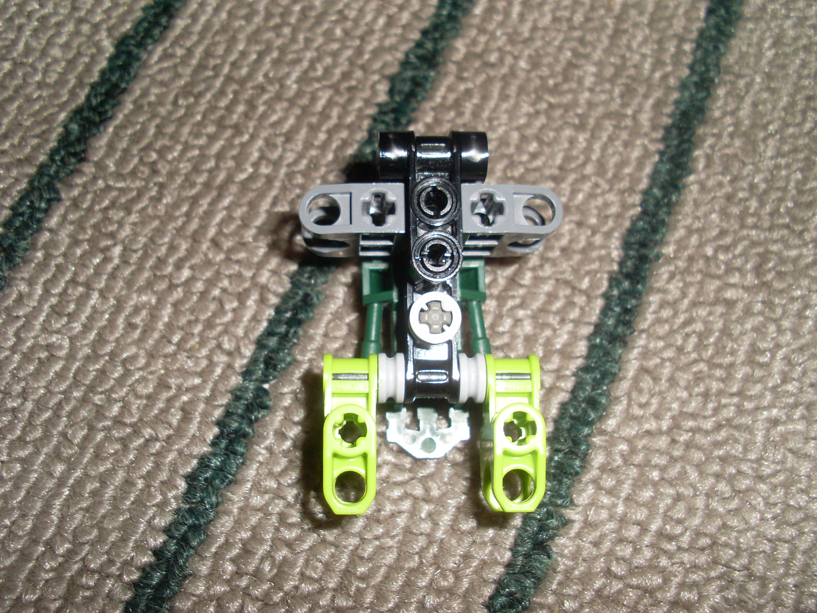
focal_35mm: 39
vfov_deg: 36.8
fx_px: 921
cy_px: 310
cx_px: 415
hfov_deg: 47.9
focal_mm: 6.3
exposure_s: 1/45
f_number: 7.7
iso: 100
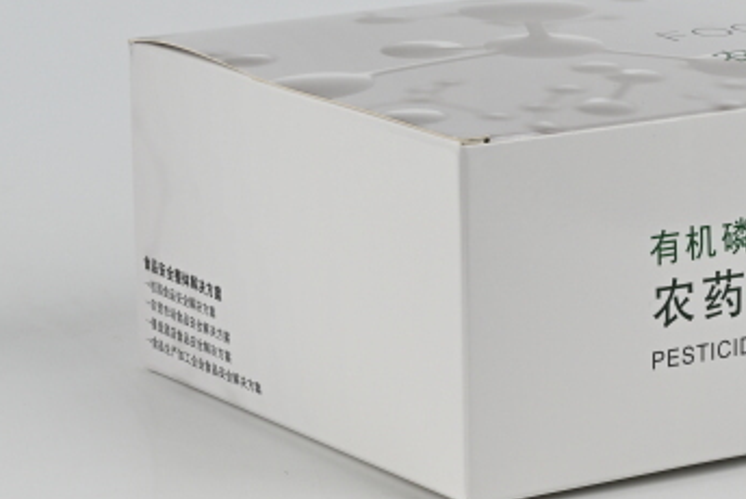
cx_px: 653
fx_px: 4065
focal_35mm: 196
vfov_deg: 7.0
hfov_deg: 10.4
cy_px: 308
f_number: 11
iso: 100
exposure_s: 1/25
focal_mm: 50
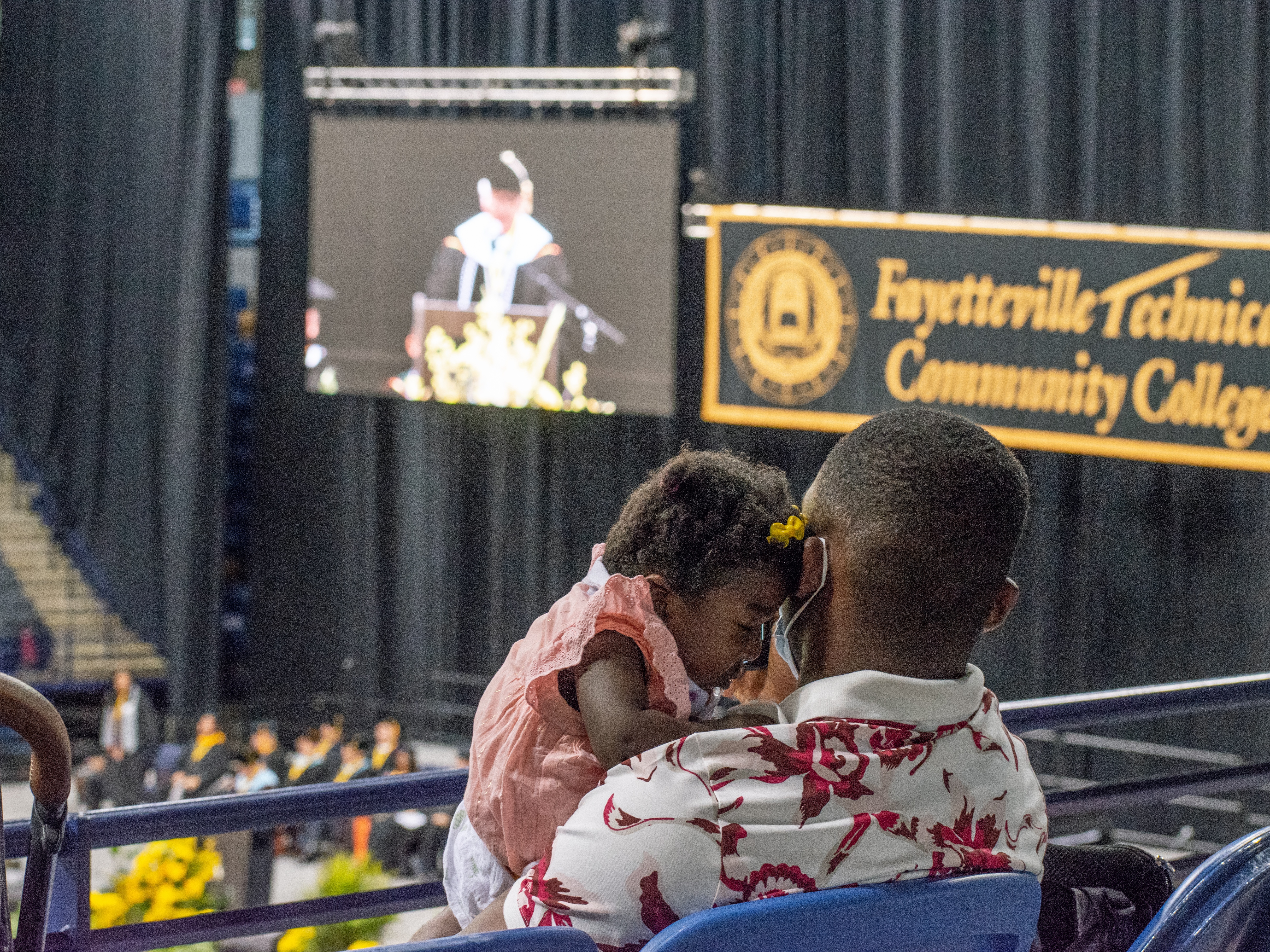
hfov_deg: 16.1
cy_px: 476
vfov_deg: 12.1
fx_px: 4496
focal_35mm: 123
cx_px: 562
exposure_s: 1/125
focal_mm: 75
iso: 1250
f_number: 8
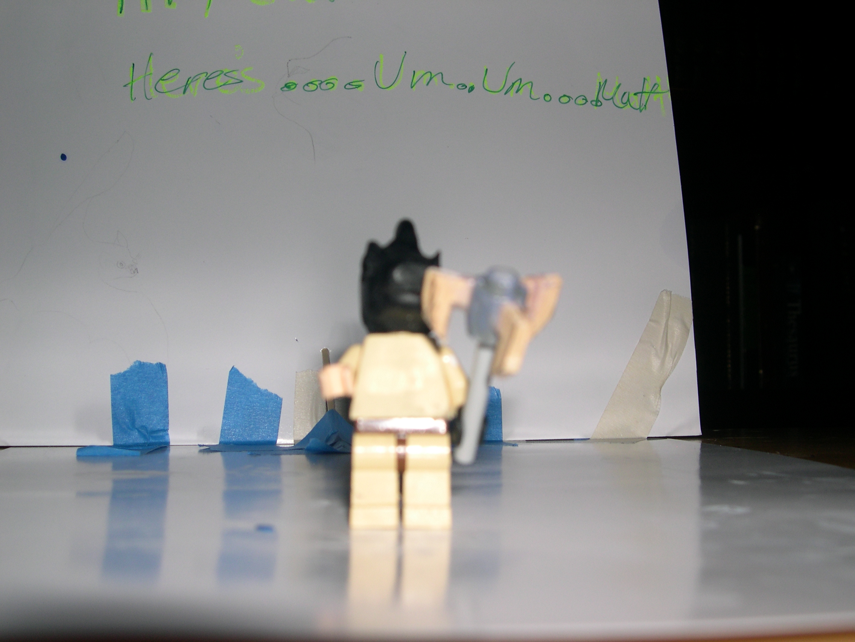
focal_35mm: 38
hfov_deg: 49.0
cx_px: 428
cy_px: 321
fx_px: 939
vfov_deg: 37.7
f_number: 7.6
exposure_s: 1/60
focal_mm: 8
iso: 100
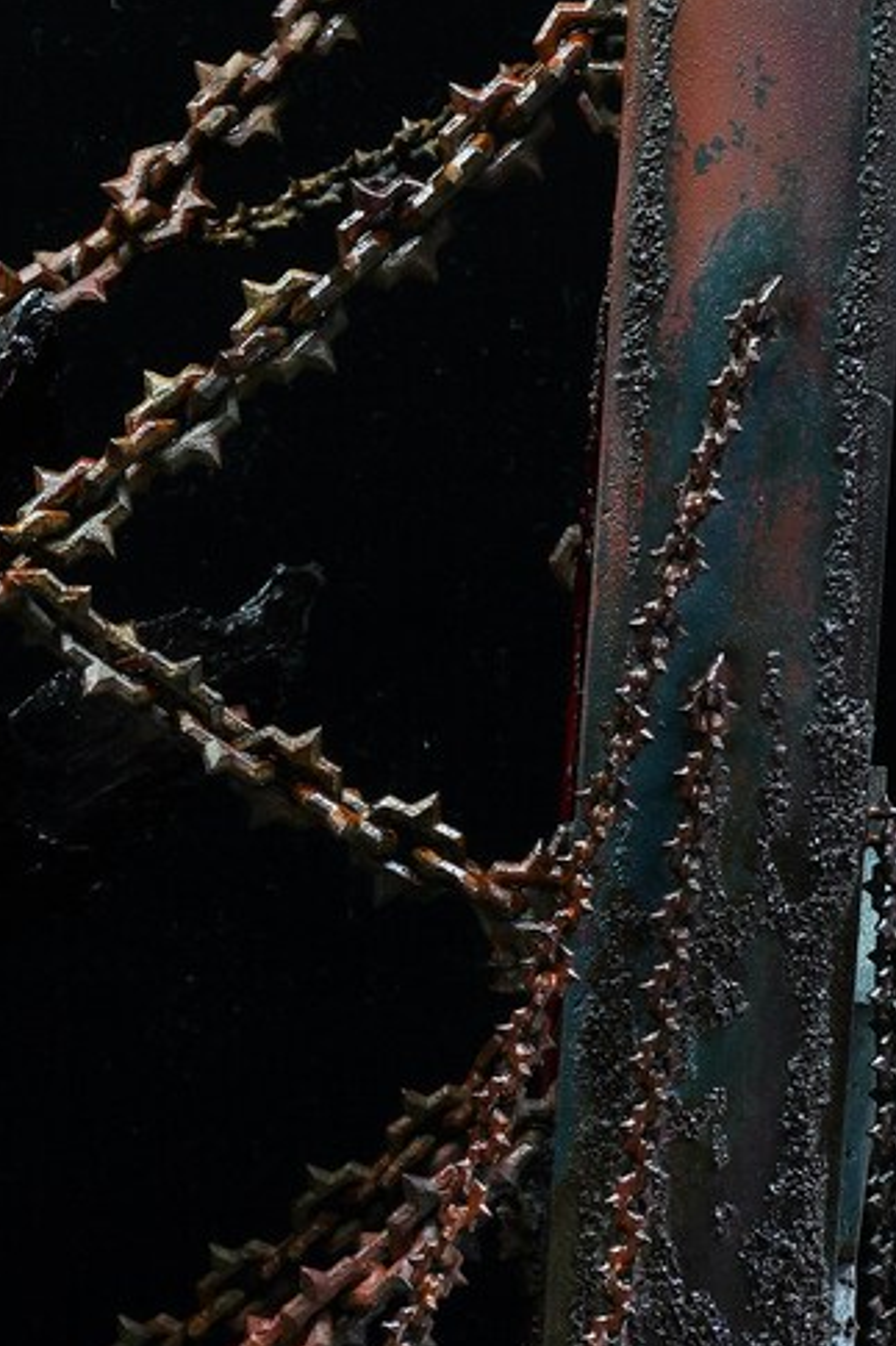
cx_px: -239
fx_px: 5305
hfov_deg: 9.5
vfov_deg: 14.4
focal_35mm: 142
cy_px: 794
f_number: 11
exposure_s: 1
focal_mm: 34
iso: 80
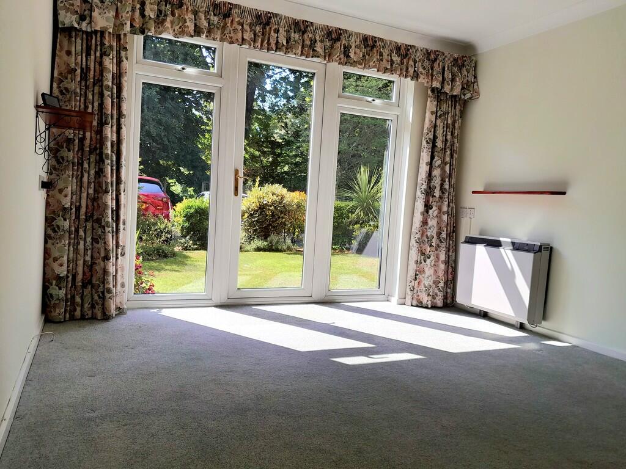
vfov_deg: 51.4
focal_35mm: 27
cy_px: 234
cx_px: 313
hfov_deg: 65.3
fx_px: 488
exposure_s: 1/114
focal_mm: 4
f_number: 1.8
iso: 40
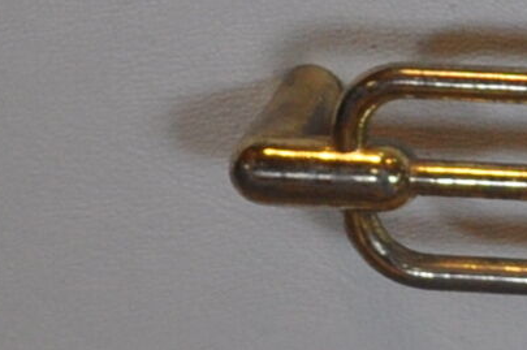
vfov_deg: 4.4
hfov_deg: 6.6
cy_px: 264
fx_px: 4533
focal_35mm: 310
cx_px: 783
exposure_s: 1/60
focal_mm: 26
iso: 560
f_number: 4.2
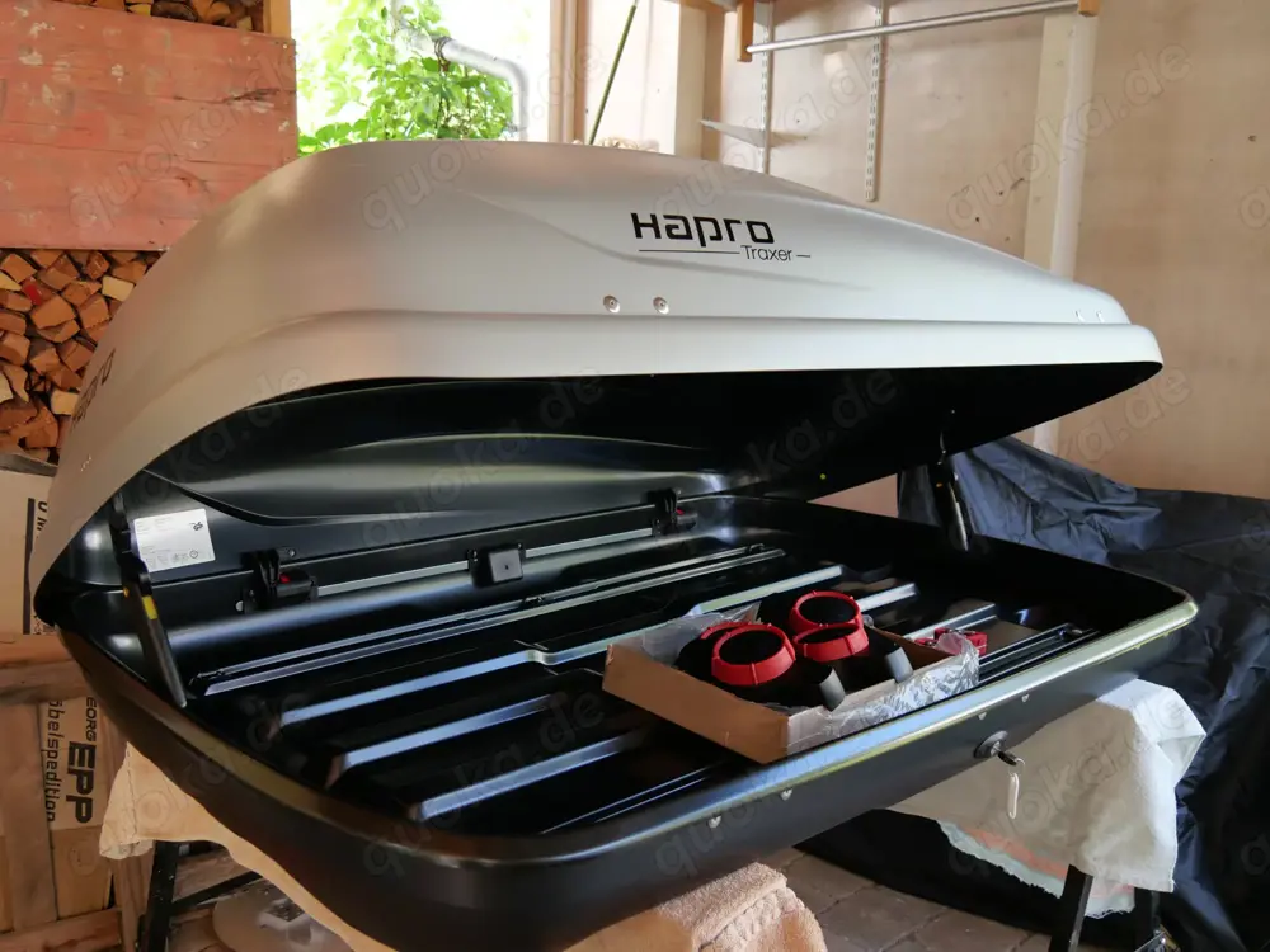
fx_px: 1101
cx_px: 635
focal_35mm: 30
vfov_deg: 46.8
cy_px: 476
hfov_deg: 60.0
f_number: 3.6
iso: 200
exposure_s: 1/60
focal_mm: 15
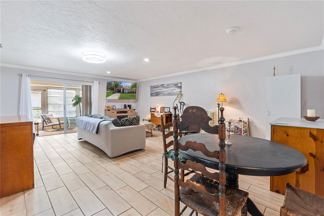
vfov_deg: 73.7
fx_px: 144
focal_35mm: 16
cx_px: 162
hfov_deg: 96.7
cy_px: 108
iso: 250
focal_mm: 16
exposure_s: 1.6
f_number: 8
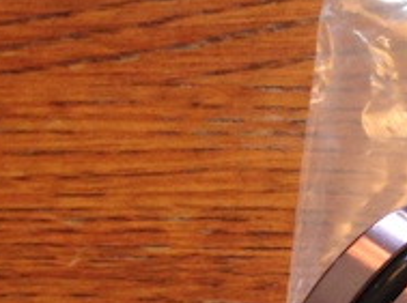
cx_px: 691
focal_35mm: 140
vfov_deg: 10.3
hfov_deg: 13.0
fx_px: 1643
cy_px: 402
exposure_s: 1/20
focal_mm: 4.12
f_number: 2.4
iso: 50
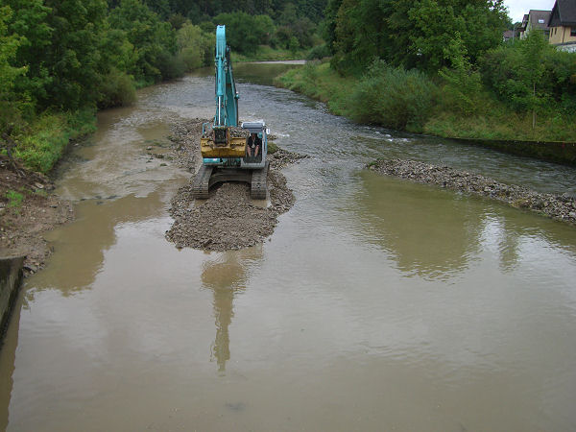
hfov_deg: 49.0
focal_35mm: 38
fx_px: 632
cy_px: 216
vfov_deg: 37.7
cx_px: 288
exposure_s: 1/320
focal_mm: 6.2
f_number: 2.7
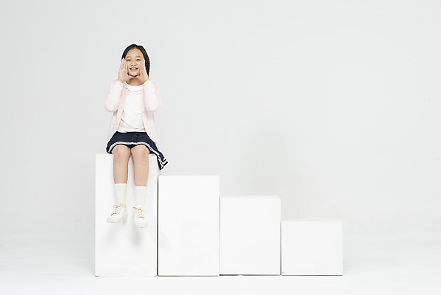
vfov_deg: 26.0
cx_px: 220
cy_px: 148
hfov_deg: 38.2
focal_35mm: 52
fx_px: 637
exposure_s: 1/125
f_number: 20
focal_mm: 52
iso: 100
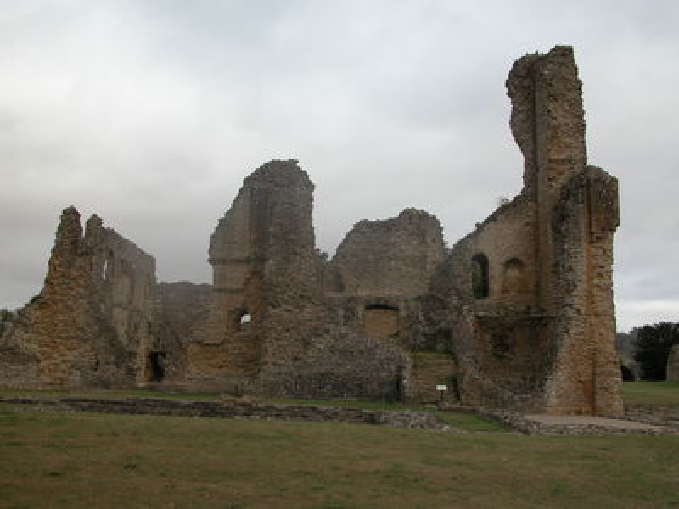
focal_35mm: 35
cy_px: 254
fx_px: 687
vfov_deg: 40.7
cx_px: 340
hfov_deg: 52.6
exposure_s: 1/161
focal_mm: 8.9
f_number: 4.5
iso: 100
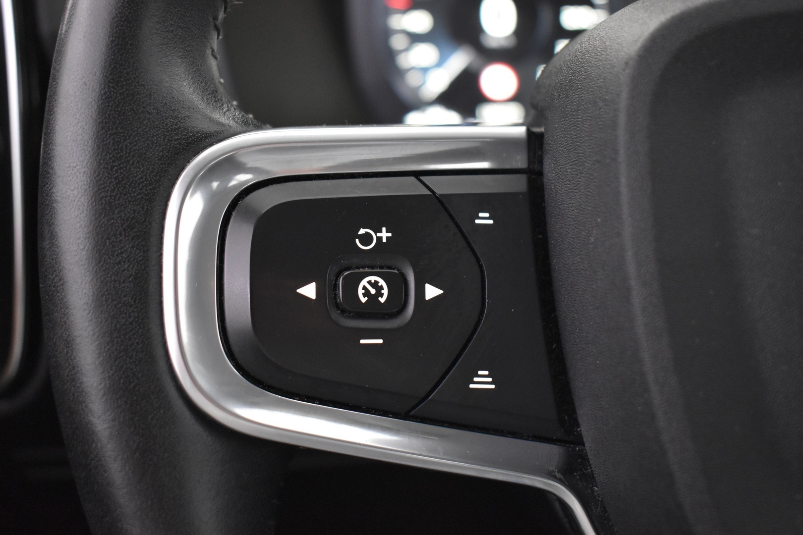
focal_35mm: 45
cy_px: 268
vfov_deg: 29.9
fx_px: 1004
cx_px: 402
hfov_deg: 43.6
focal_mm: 30
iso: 3200
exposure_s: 1/15
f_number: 4.2
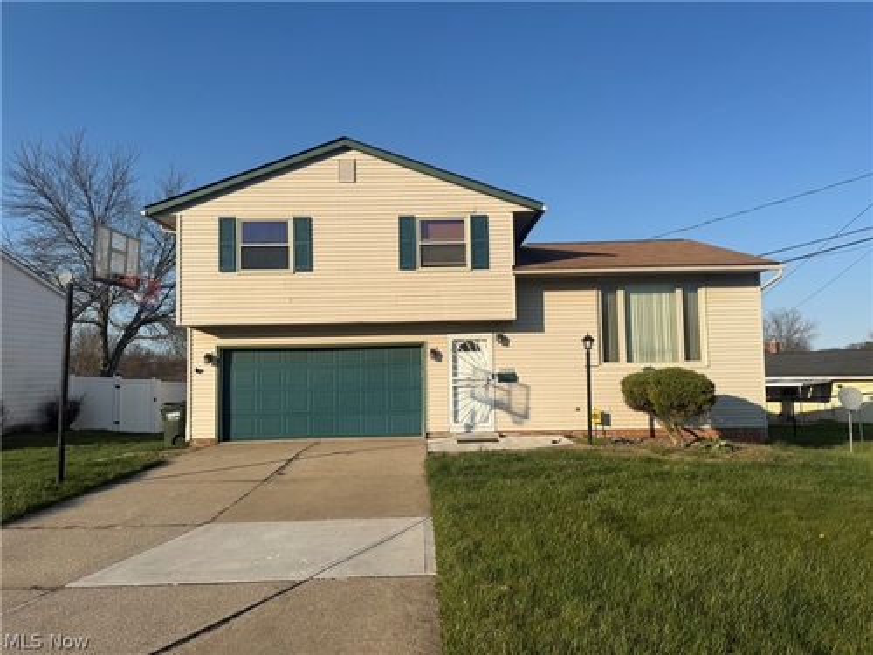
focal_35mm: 24
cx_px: 436
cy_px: 328
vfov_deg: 56.8
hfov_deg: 71.6
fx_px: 605
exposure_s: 1/5319
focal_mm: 6.76
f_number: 1.78
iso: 80
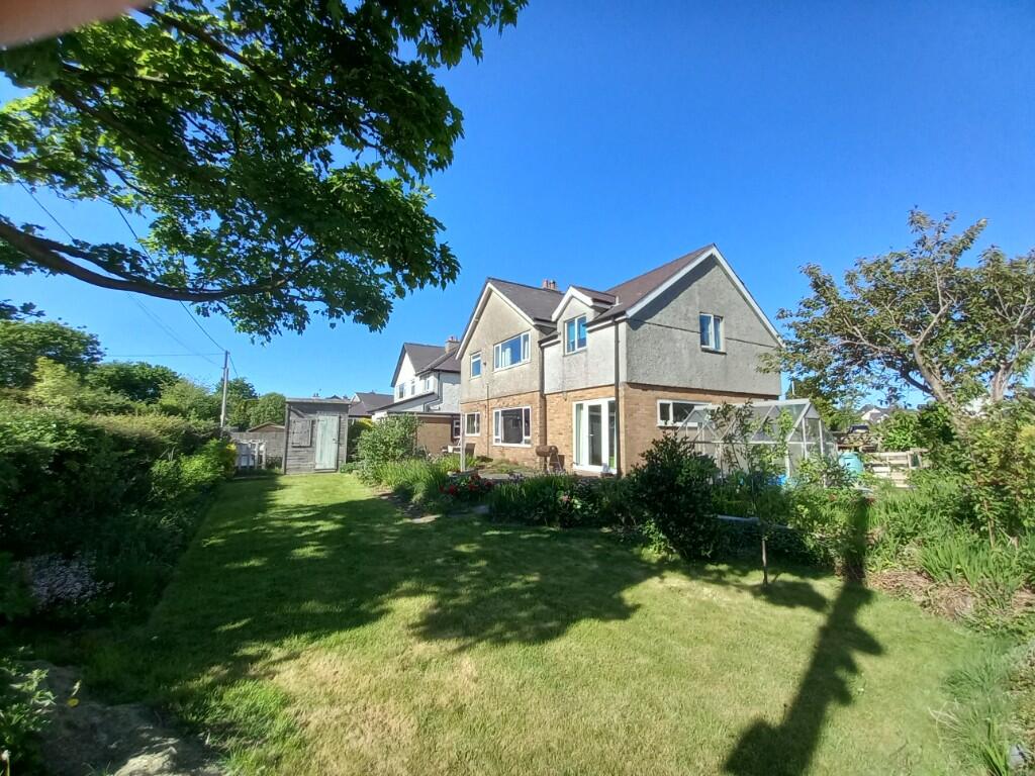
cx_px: 518
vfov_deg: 89.9
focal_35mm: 13
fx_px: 389
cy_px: 388
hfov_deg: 106.2
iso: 40
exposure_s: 1/546
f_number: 2.2
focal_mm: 1.13
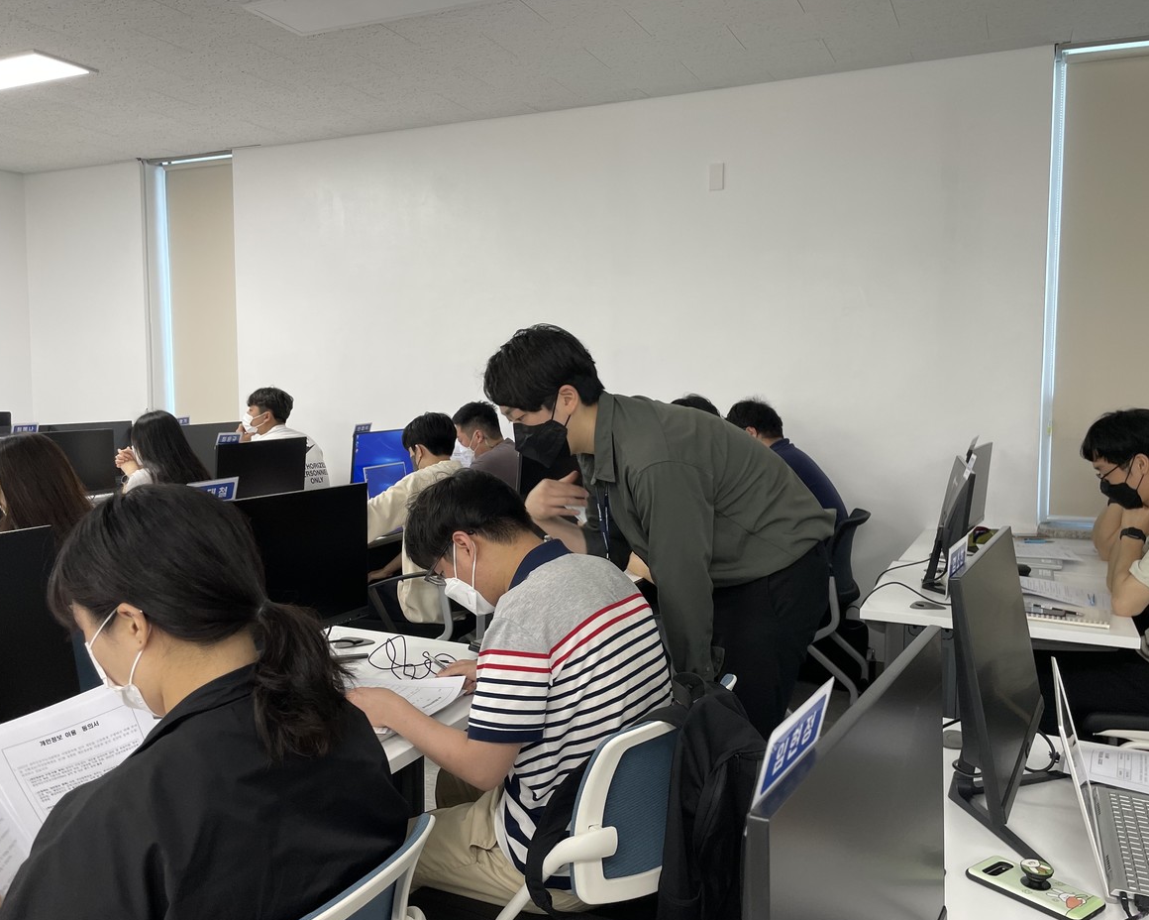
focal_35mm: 28
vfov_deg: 51.5
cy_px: 467
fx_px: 952
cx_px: 572
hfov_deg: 62.2
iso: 64
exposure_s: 1/60
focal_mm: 4.2
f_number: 1.6
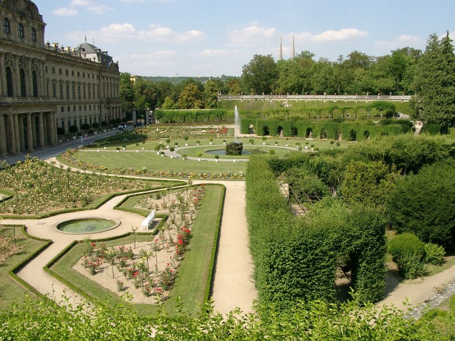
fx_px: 447
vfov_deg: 41.8
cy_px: 170
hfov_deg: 54.0
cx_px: 228
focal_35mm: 34
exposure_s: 1/593
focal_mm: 7.13
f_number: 4
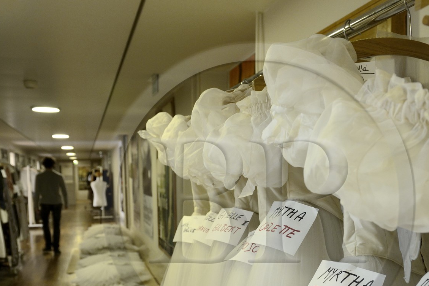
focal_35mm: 34
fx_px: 405
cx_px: 256
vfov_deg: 38.2
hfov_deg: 55.4
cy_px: 201
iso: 1600
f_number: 4.5
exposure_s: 1/25
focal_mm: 24
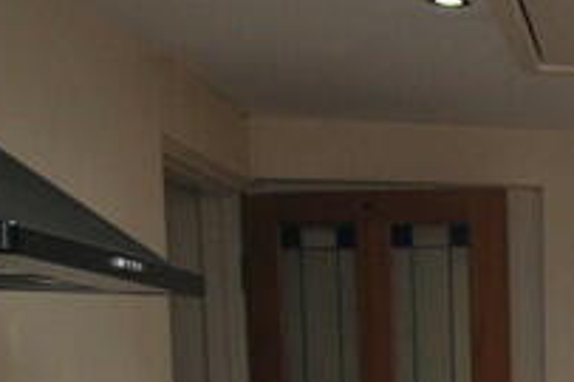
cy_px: 601
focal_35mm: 91
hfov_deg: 19.5
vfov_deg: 13.9
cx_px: 865
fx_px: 1450
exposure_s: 1/60
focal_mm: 12
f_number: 4
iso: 200
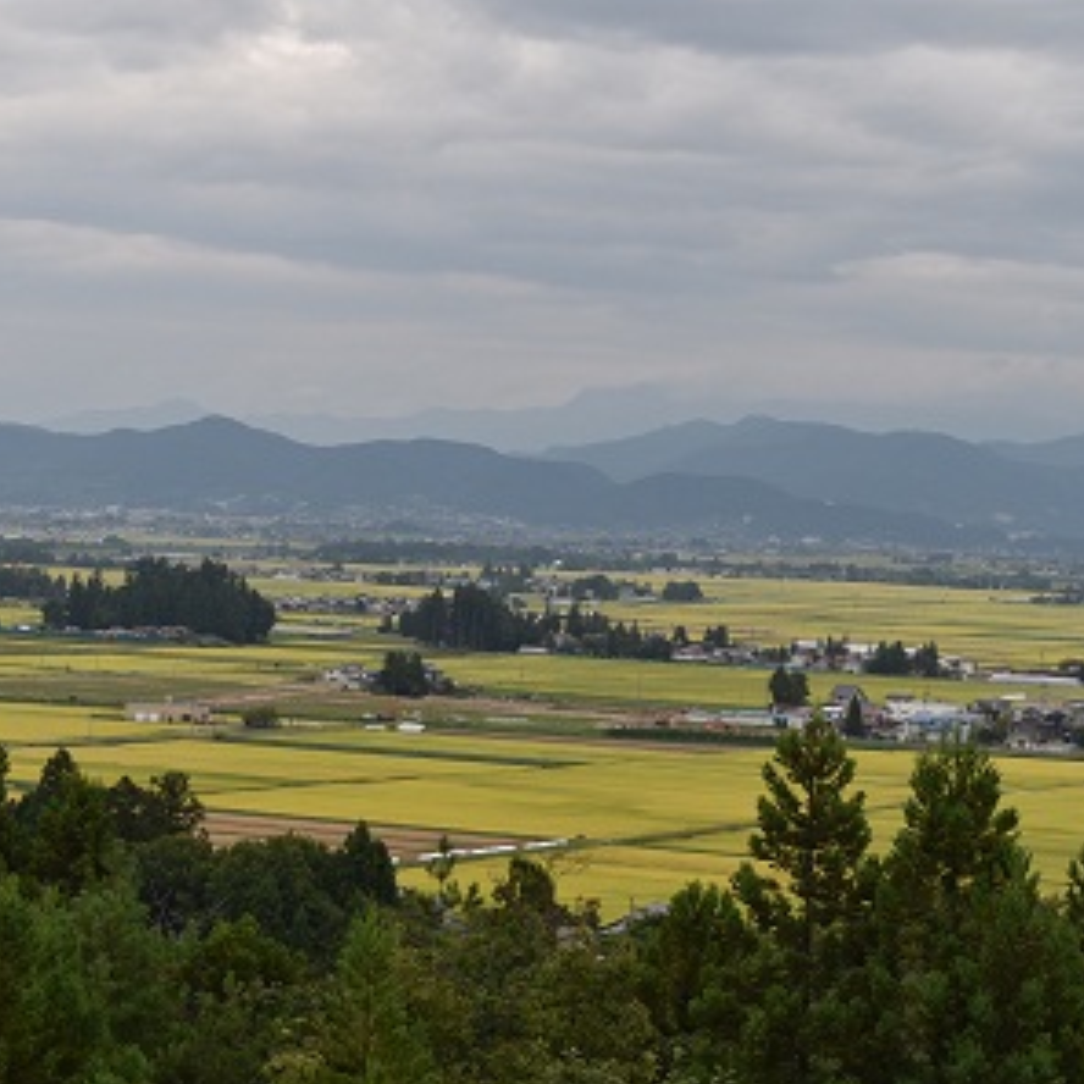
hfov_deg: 16.3
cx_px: 355
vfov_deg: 16.3
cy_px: 546
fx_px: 3778
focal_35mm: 107
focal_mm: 55
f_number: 8
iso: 320
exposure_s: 1/250
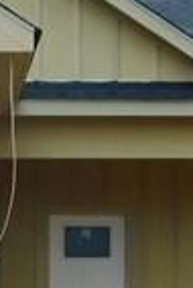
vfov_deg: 11.9
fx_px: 1380
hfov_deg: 7.9
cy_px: 231
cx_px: -93
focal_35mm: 172
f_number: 3
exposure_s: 1/100
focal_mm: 4
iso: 125
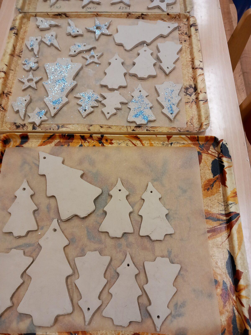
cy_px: 168
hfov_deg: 51.4
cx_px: 126
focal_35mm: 27
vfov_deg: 65.3
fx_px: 261
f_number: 1.8
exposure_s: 1/50
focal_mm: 4
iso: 100
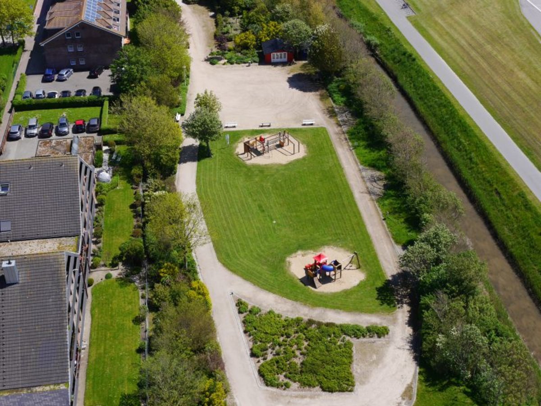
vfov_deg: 28.0
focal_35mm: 52
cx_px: 270
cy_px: 203
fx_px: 813
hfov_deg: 36.8
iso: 160
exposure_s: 1/320
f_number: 8
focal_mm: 26
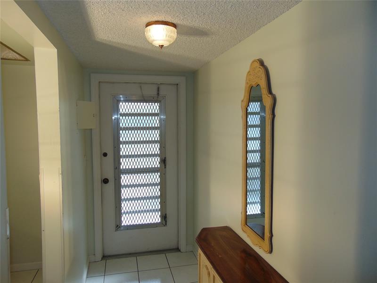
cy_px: 142
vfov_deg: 54.9
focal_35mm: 25
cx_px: 188
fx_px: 272
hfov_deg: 69.4
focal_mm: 4.5
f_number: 3
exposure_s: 1/160
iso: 80
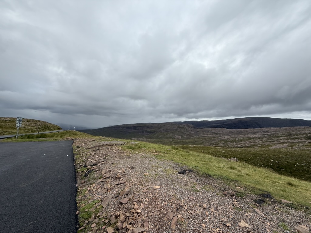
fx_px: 126
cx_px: 156
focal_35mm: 14
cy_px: 116
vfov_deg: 85.7
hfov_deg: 102.1
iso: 50
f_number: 2.2
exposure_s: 1/742
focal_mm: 2.22
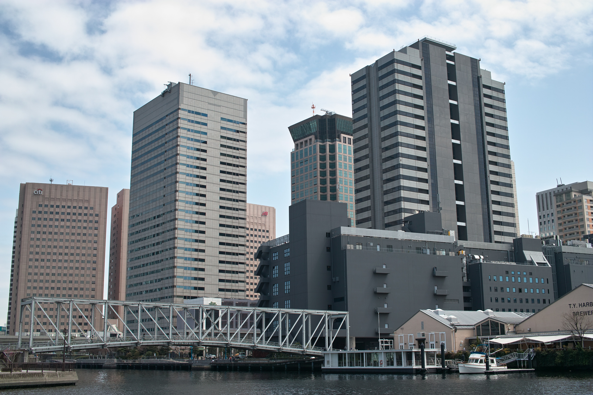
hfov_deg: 47.4
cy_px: 198
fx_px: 675
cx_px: 296
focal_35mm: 41
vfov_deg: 32.6
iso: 50
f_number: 5.6
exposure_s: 1/160
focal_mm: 24.2
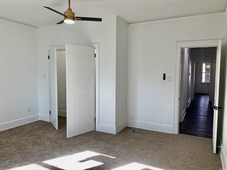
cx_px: 114
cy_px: 85
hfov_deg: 67.3
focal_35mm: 26
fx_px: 170
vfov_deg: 53.1
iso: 32
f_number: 1.8
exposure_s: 1/120
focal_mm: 4.25
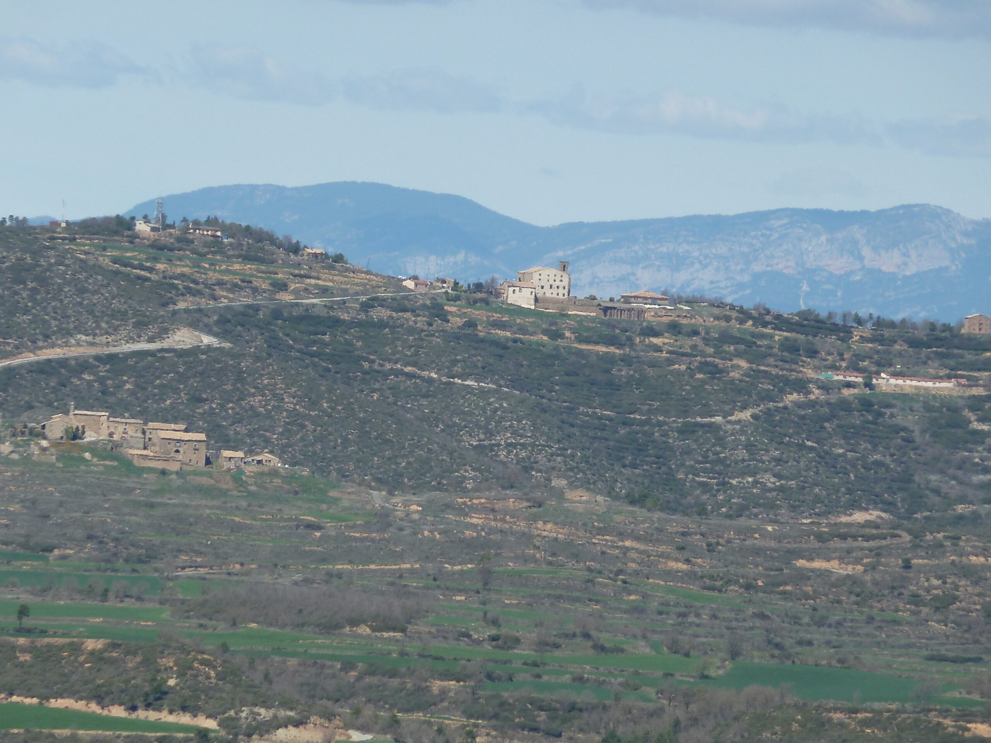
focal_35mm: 399
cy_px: 372
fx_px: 11423
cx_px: 496
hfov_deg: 5.0
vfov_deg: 3.7
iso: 80
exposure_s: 1/400
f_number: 4.9
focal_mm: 49.2
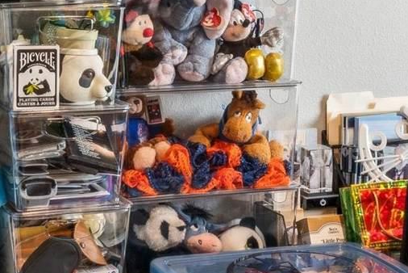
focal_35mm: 94
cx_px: 155
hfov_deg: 21.6
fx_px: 1066
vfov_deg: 14.3
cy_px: -19
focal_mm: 15.5
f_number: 13
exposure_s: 1/4
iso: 400
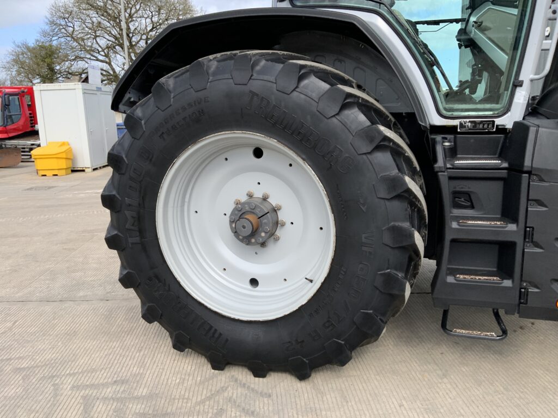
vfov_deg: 48.2
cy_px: 209
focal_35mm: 29
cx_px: 279
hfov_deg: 61.7
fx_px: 467
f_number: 1.8
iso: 16
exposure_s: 1/816
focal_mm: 3
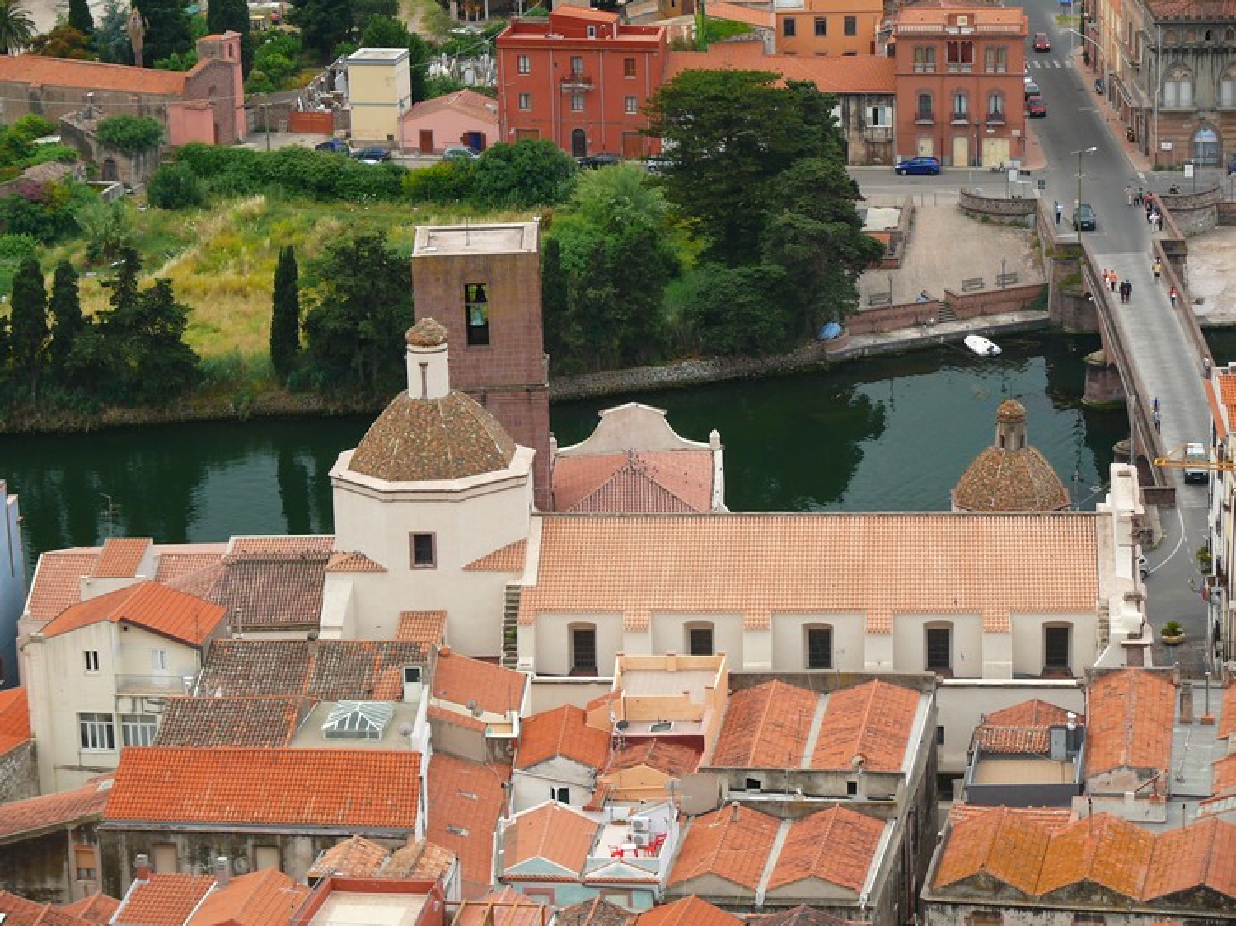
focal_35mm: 115
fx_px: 4105
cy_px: 463
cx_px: 618
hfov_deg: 17.1
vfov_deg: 12.9
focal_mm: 24.2
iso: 100
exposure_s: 1/200
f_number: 4
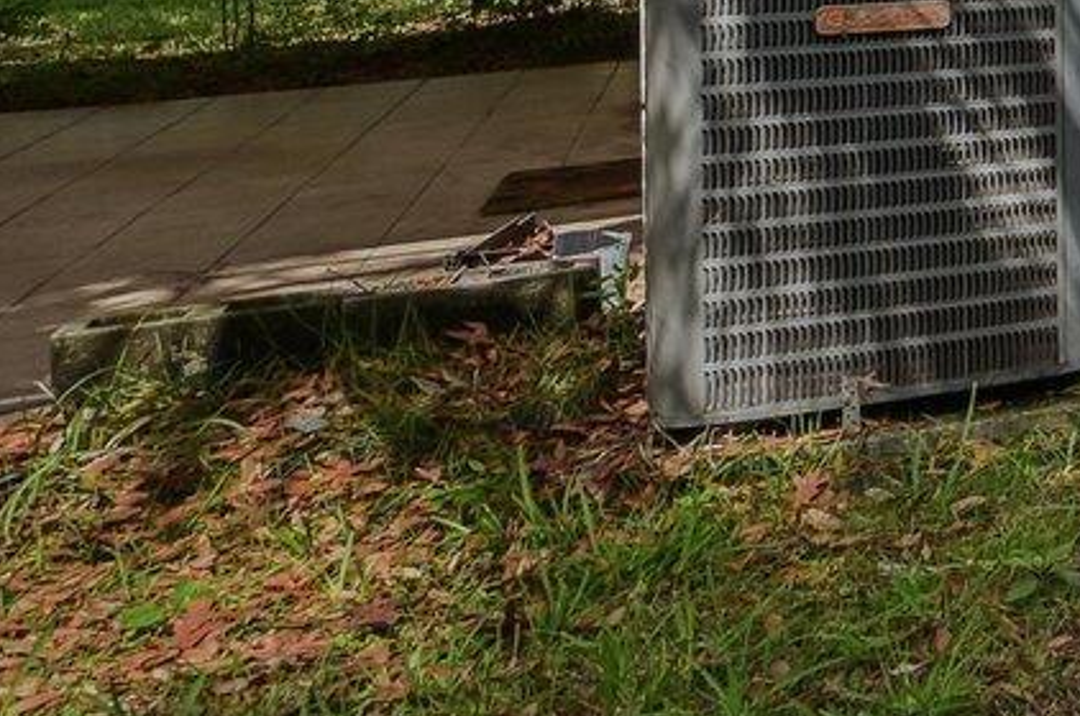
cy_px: -192
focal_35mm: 68
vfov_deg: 18.7
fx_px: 2037
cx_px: 2490
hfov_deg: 16.0
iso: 200
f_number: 8
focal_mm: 14
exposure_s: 1/250
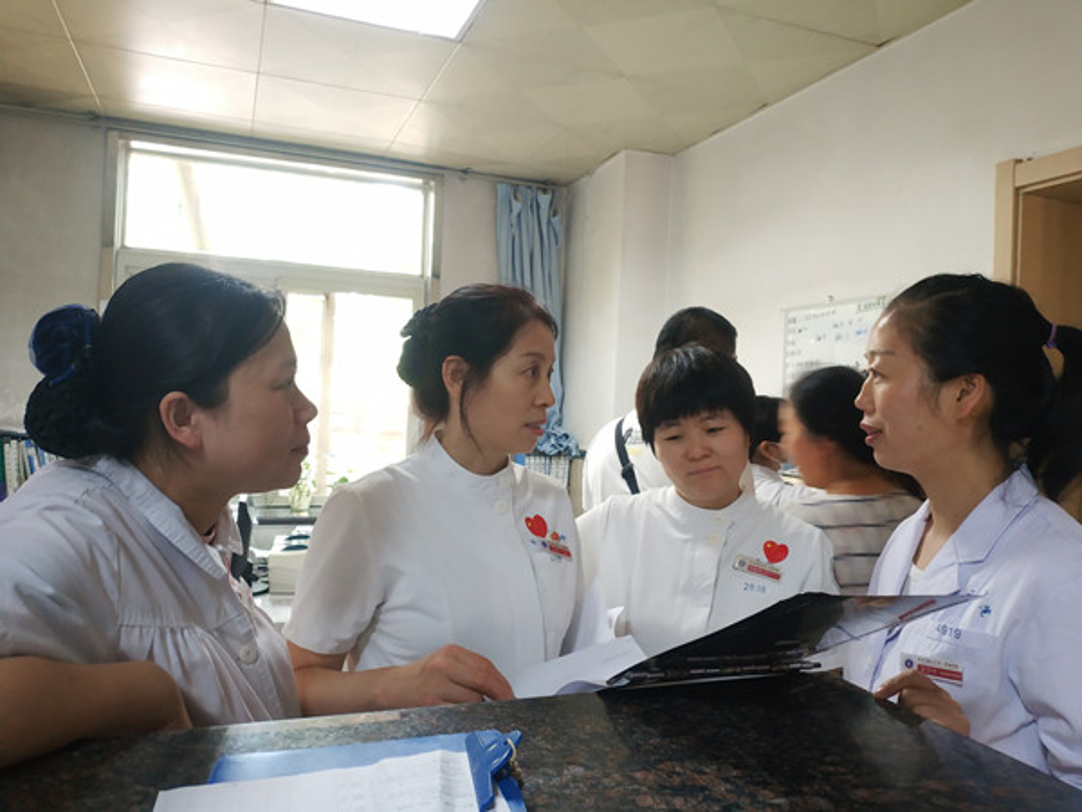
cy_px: 406
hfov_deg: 56.8
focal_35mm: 32
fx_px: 1000
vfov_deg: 44.2
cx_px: 541
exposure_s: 1/12
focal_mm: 4.5
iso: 790
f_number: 2
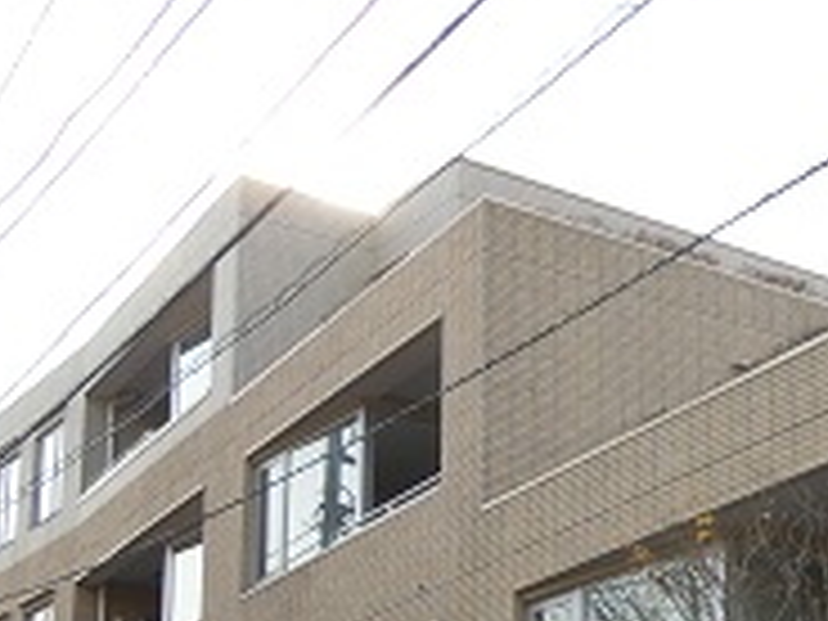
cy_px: 666
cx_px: 724
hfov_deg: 25.9
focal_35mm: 73
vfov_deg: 19.4
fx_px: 1746
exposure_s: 1/400
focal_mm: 5
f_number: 2.7
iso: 100
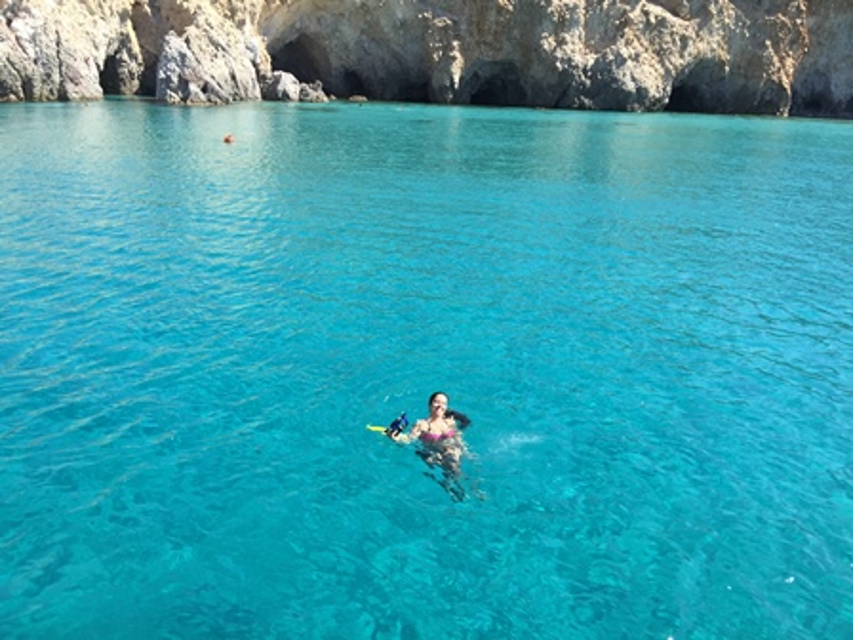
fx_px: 715
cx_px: 426
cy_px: 320
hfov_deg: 61.7
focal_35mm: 29
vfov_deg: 48.2
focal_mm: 4.15
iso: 32
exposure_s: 1/942
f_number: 2.2
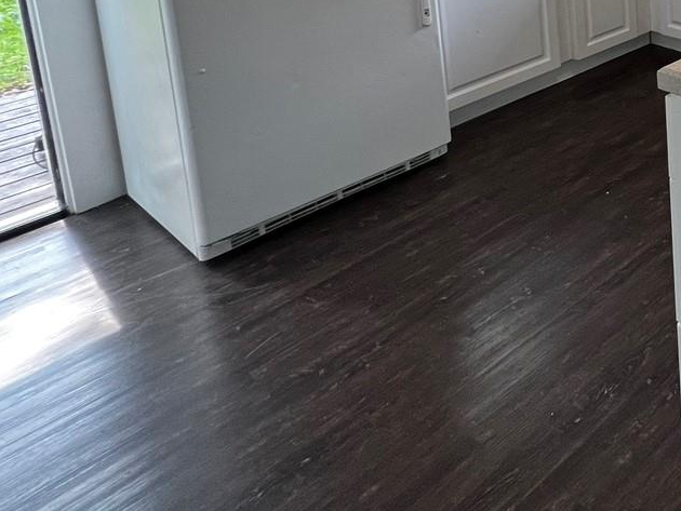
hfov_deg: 39.1
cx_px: 829
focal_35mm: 33
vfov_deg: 33.8
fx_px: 649
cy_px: -118
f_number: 1.8
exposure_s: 1/120
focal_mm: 1.57
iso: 125
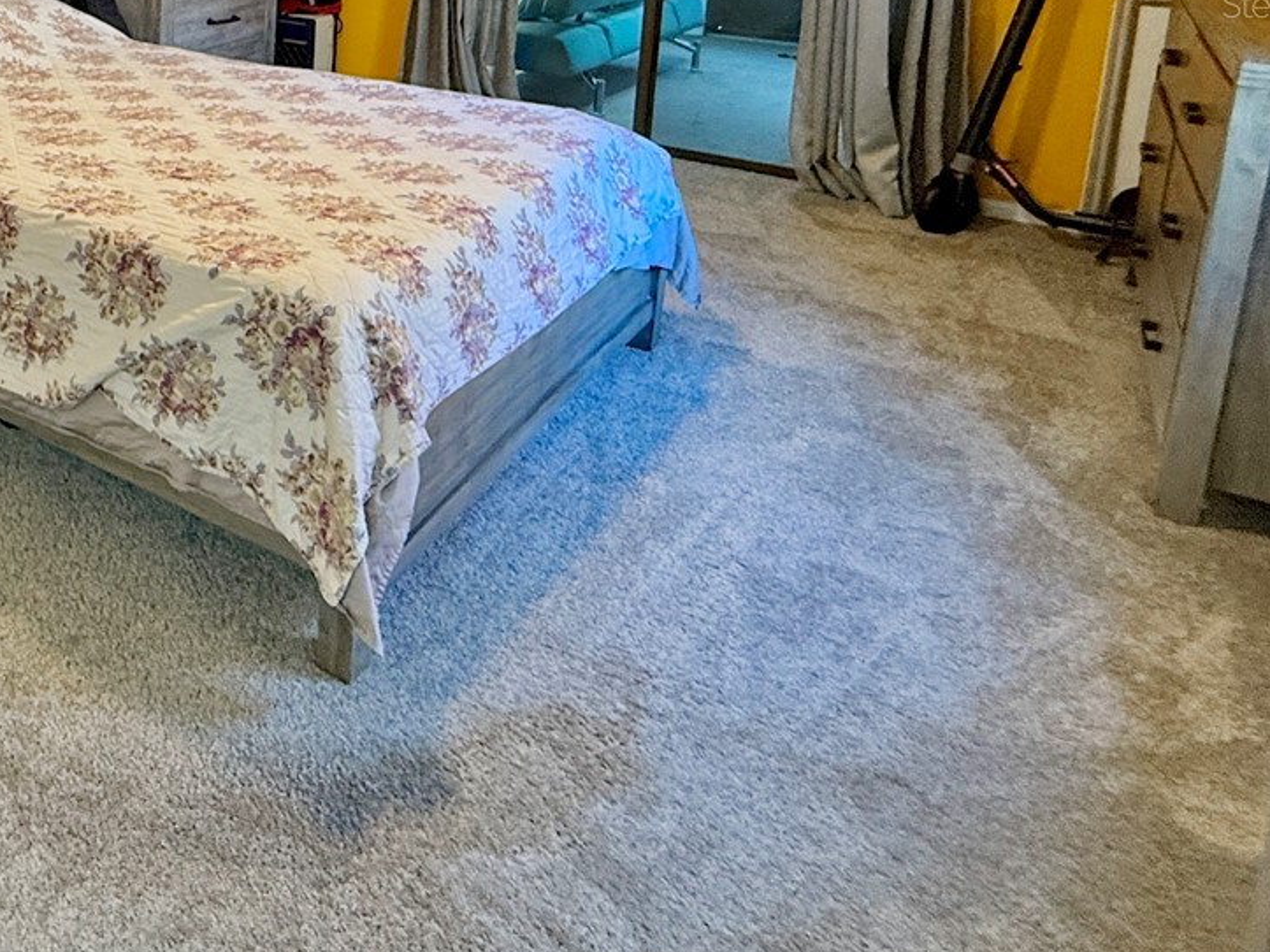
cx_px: -18
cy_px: 4
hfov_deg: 47.7
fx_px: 1137
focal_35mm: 31
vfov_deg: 40.0
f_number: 2.2
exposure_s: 1/60
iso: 250
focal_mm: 2.22
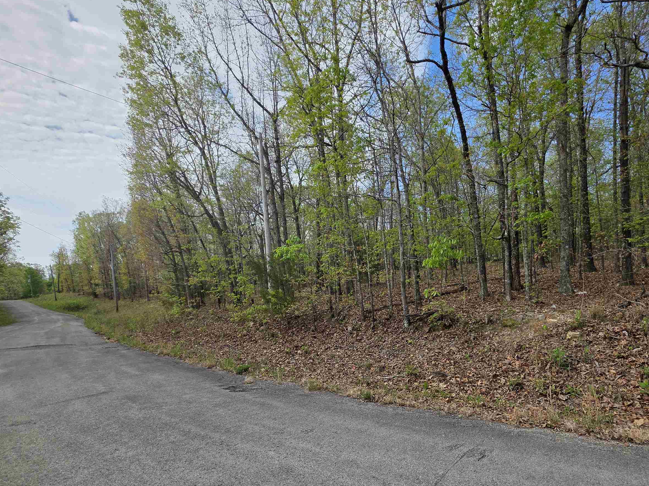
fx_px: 319
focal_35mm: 17
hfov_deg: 90.3
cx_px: 375
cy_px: 301
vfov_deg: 73.6
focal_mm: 2.2
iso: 40
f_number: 1.9
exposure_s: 1/1695
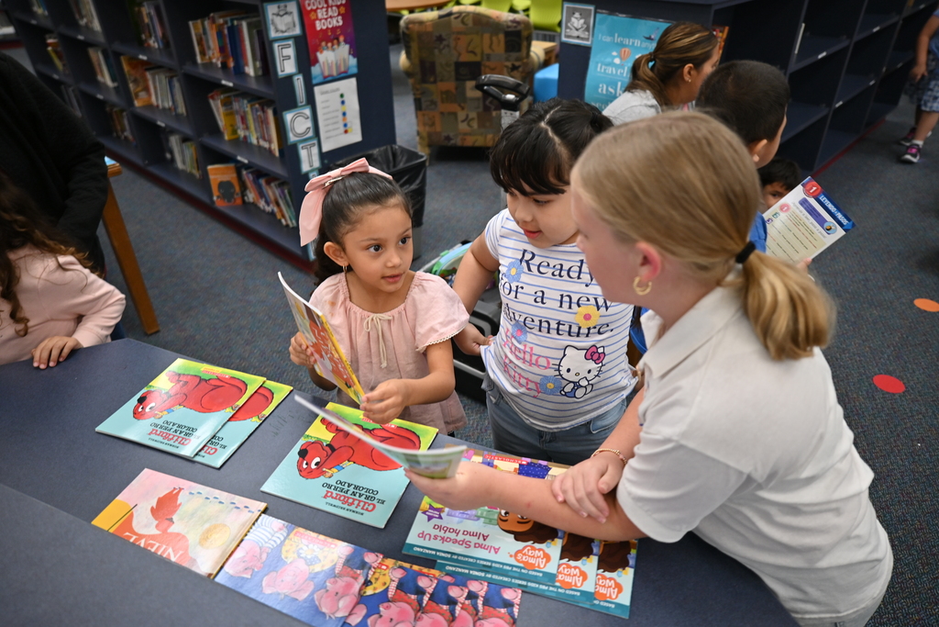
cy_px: 314
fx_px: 587
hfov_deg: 77.3
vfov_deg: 56.2
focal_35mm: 22
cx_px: 470
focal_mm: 15
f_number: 1.7
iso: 320
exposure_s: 1/125
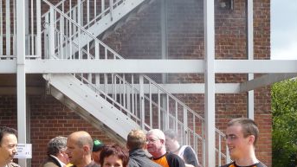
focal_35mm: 57
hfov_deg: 35.6
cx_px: 67
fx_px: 449
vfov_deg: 20.4
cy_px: 165
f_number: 3.3
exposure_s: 1/500
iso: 100
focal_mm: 4.7
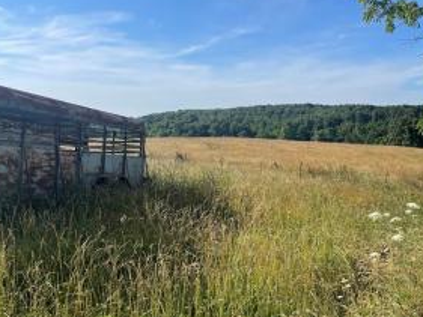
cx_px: 285
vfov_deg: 38.6
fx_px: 452
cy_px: 132
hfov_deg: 49.2
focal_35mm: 37
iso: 32
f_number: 1.6
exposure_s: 1/4132
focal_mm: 4.2
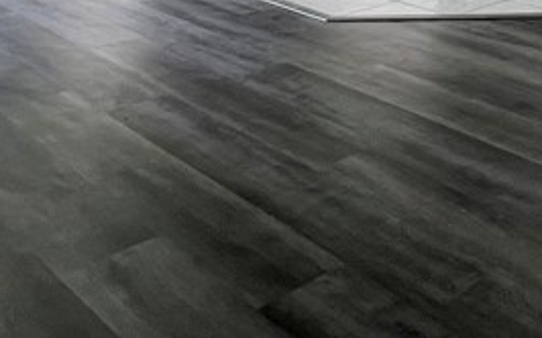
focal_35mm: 53
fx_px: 783
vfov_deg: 20.2
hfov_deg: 34.6
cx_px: 546
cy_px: -198
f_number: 1.8
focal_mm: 1.57
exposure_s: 1/120
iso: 250
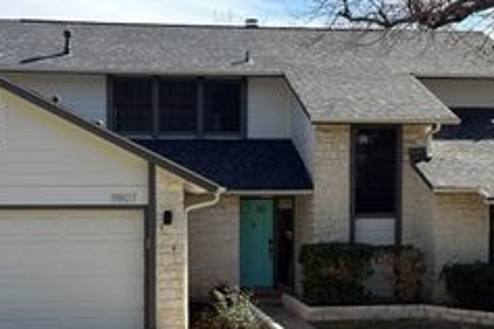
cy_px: 224
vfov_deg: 23.7
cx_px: 213
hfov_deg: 35.0
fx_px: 782
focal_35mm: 57
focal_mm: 5.96
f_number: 1.6
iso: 64
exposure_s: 1/2364
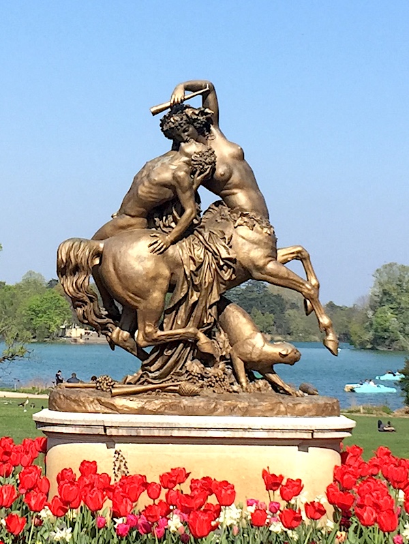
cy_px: 272
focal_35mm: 29
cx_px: 204
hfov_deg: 48.3
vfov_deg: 61.6
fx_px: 456
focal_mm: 4.15
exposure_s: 1/1799
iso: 32
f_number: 2.2
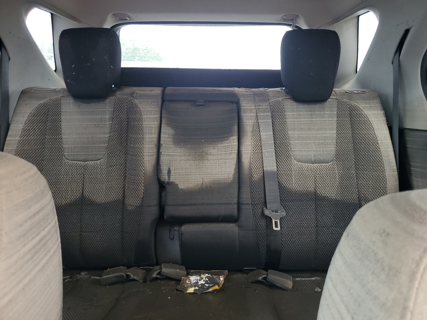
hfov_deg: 67.3
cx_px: 214
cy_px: 160
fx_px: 321
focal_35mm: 26
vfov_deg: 53.1
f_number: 1.5
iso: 80
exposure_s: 1/60.2
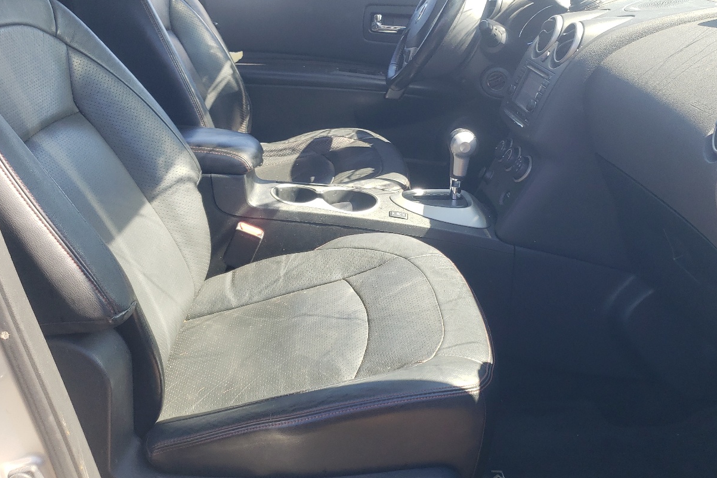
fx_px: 717
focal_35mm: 36
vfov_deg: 36.6
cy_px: 177
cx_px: 359
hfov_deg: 53.1
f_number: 1.5
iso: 50
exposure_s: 1/278
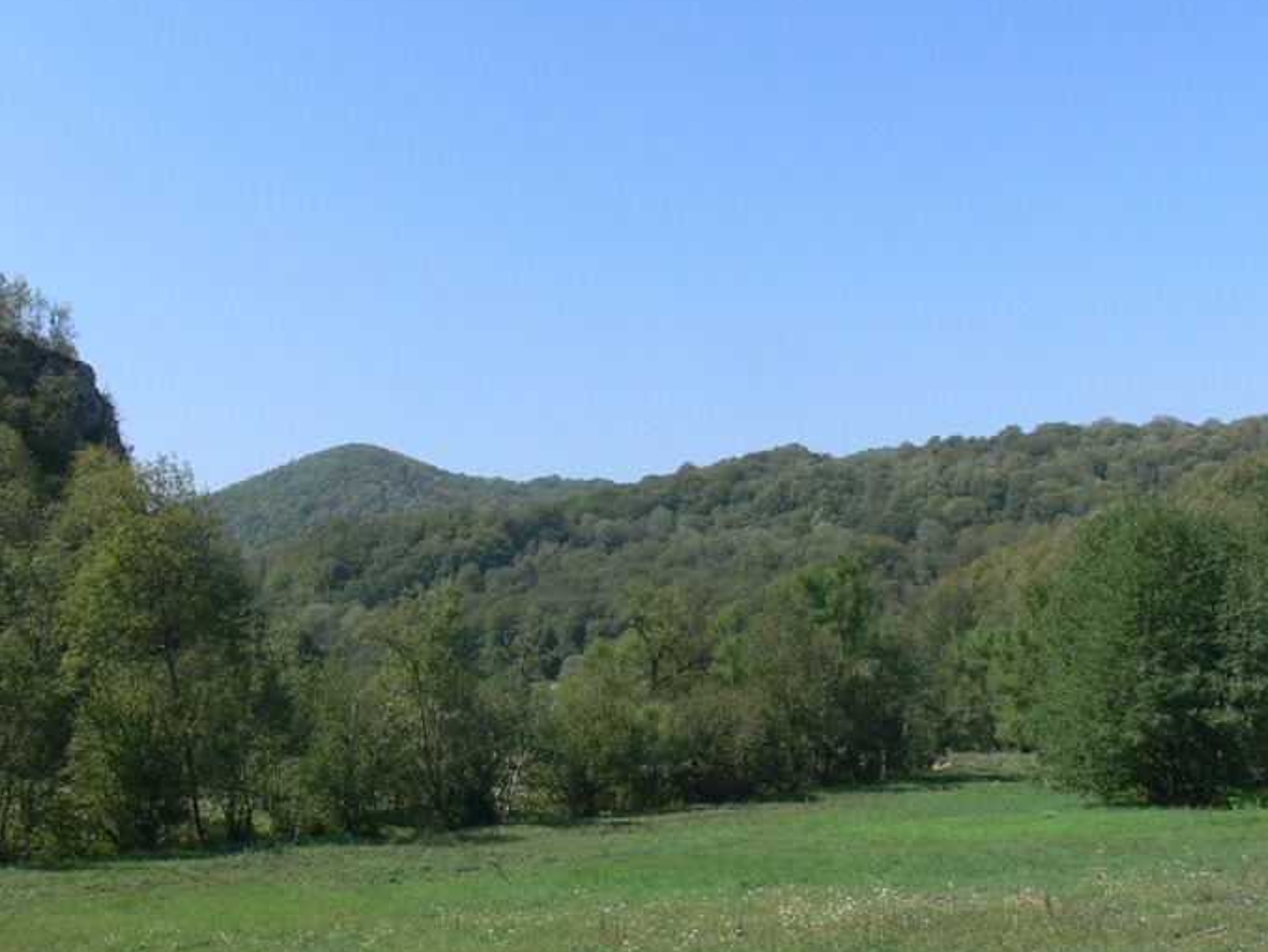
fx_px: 1905
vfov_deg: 28.0
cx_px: 404
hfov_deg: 36.4
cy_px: 454
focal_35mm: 52
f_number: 4.5
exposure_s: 1/100
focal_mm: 7.4
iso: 80
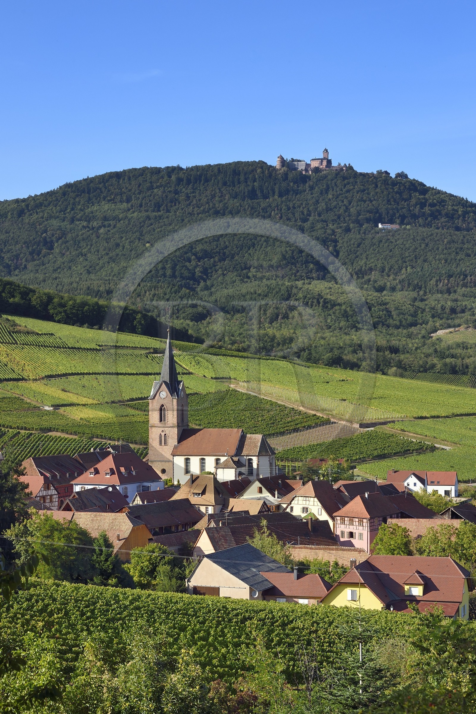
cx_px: 238
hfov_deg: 19.4
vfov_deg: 28.9
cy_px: 357
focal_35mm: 70
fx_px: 1389
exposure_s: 1/250
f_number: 10
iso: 200
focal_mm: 70
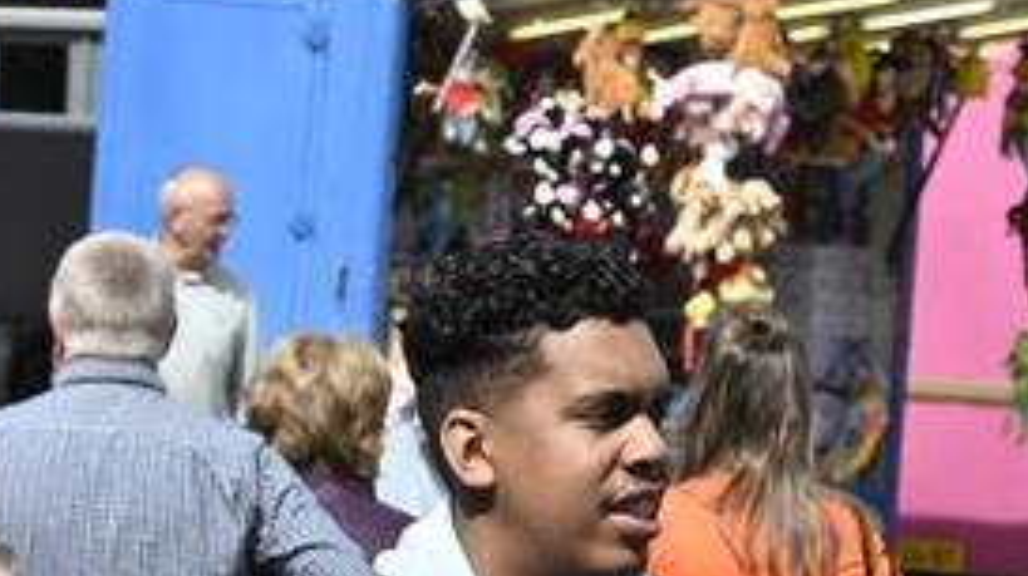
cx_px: -169
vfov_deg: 4.1
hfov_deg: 7.2
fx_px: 8089
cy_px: 412
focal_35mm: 297
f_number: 6.3
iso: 100
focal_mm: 52
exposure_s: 1/320
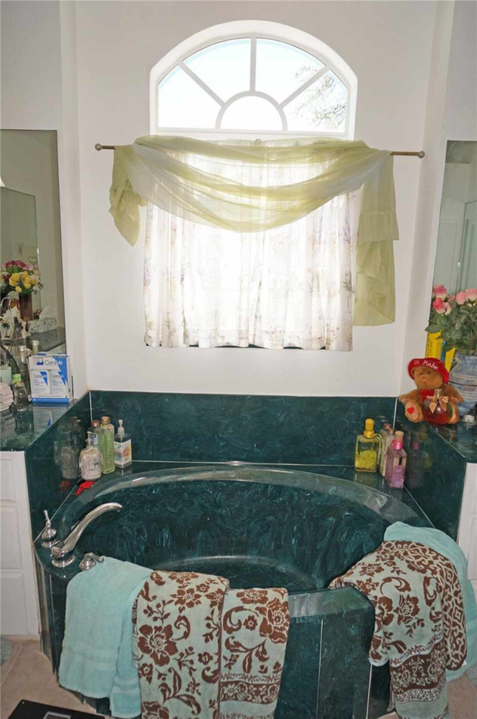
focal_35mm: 24
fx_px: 478
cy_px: 360
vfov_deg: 73.8
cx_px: 238
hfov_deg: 53.0
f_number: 4.5
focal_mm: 16
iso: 100
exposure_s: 1/160
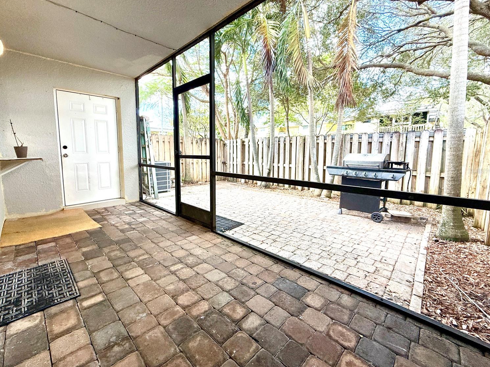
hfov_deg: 98.1
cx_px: 237
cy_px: 171
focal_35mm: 15
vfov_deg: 81.6
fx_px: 212
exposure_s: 1/120
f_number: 2.2
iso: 100
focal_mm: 2.22
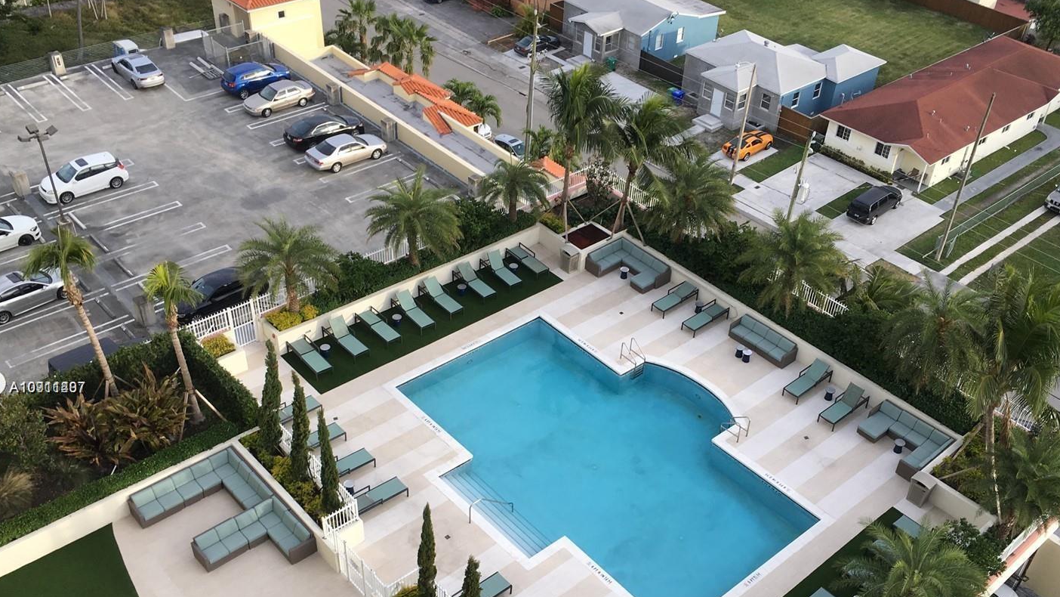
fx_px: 1012
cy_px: 388
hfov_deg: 55.2
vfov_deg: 32.6
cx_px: 570
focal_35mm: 36
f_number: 2.2
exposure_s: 1/247
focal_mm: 4.15
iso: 25
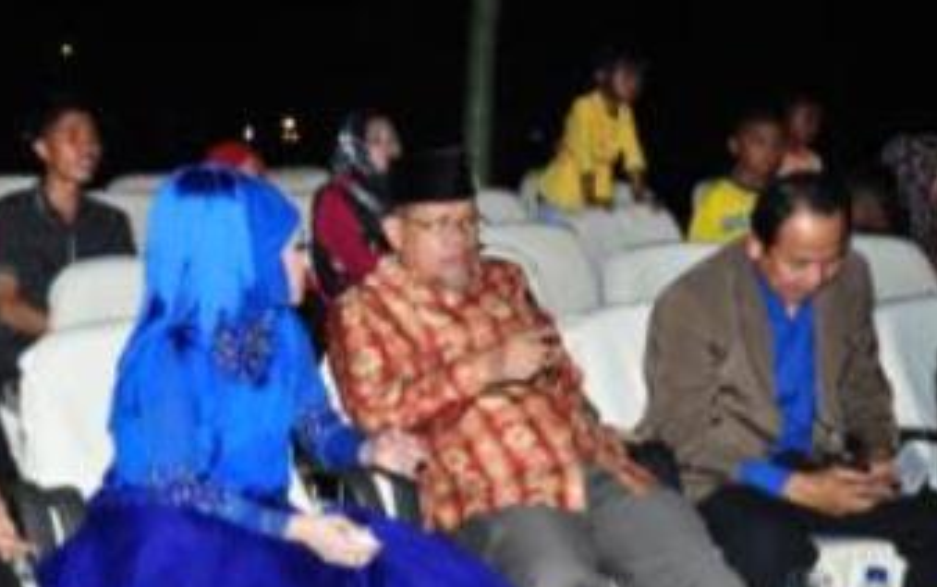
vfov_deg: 6.6
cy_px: 364
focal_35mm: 198
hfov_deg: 10.6
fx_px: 5061
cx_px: 324
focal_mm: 98
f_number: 7.1
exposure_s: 1/200
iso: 320
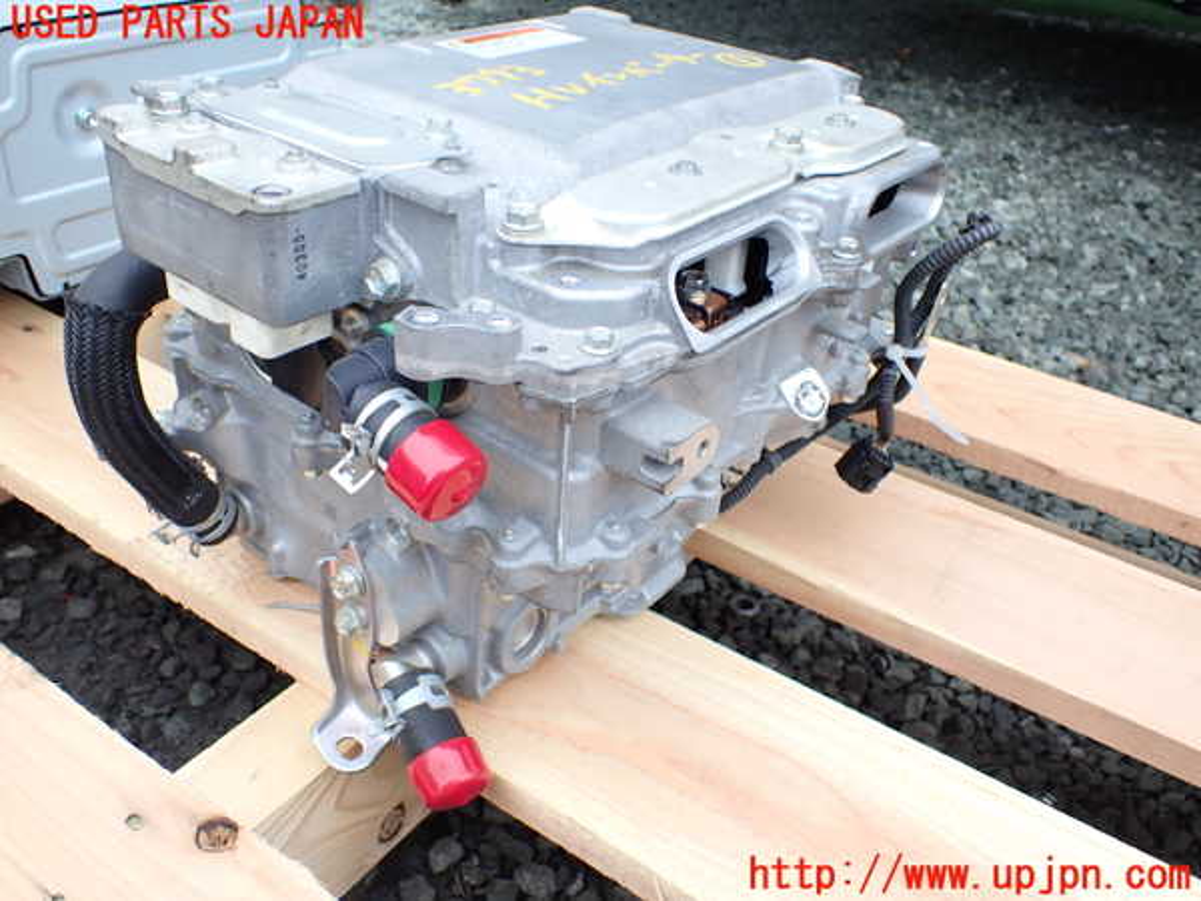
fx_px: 1041
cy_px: 450
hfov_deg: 60.0
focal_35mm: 30
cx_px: 600
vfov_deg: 46.8
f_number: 2.3
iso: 100
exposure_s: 1/200
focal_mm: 5.4
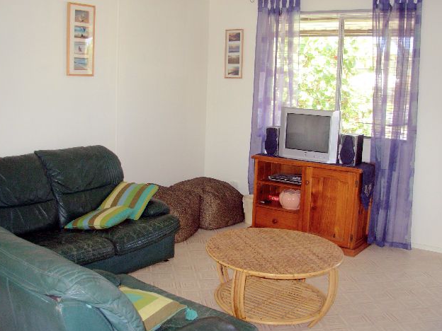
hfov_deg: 47.9
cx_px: 217
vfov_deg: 36.8
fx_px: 498
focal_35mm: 39
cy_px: 169
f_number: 2.9
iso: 87
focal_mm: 6.3
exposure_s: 1/55.4
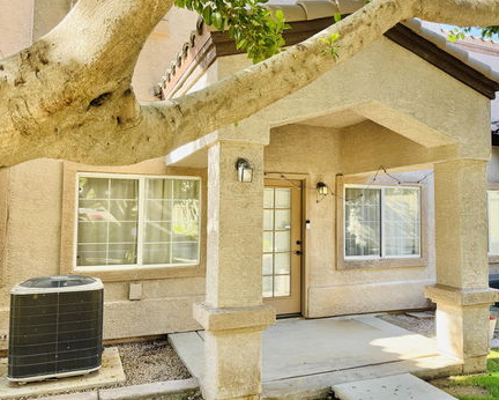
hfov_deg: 56.6
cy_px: 189
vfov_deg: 47.1
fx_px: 458
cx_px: 305
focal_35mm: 31
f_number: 1.78
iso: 64
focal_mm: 6.76
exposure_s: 1/173
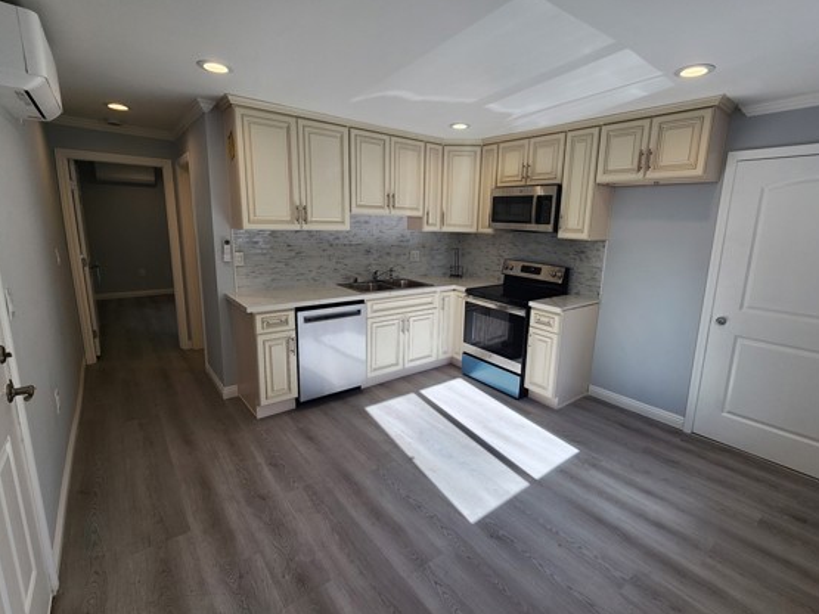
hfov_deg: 98.0
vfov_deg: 81.7
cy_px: 300
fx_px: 355
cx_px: 438
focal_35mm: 15
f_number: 2.2
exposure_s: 1/157
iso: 50
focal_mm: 2.2
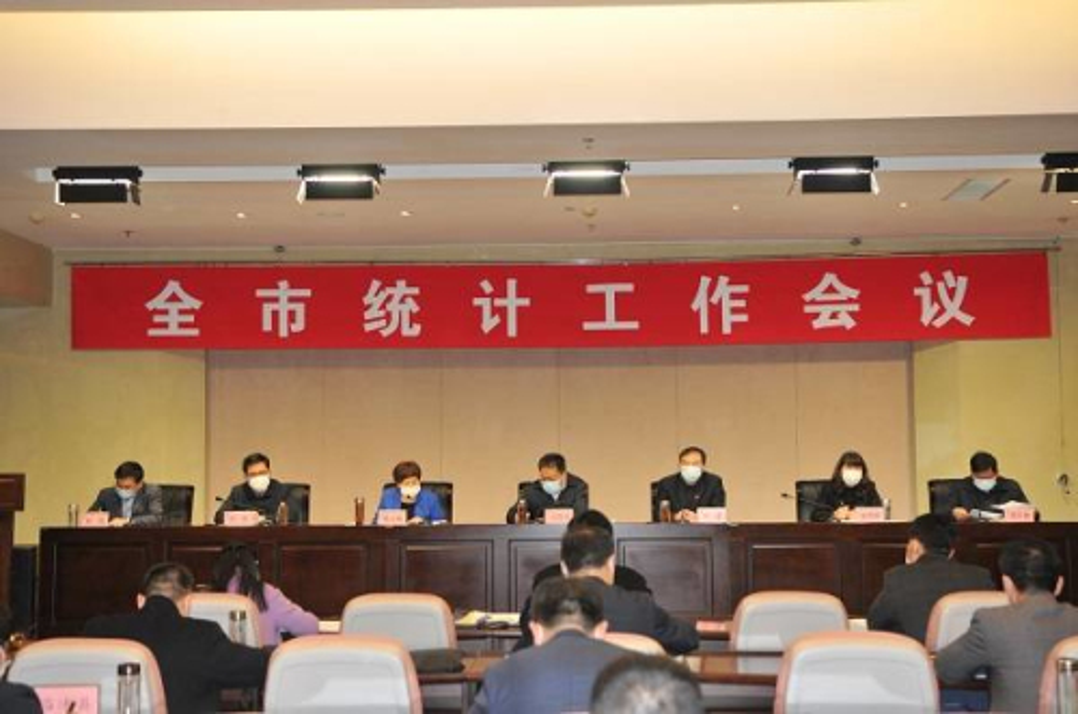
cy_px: 357
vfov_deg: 27.9
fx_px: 1434
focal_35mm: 48
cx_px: 539
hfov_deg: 41.2
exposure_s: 1/60
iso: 720
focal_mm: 32
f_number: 3.2
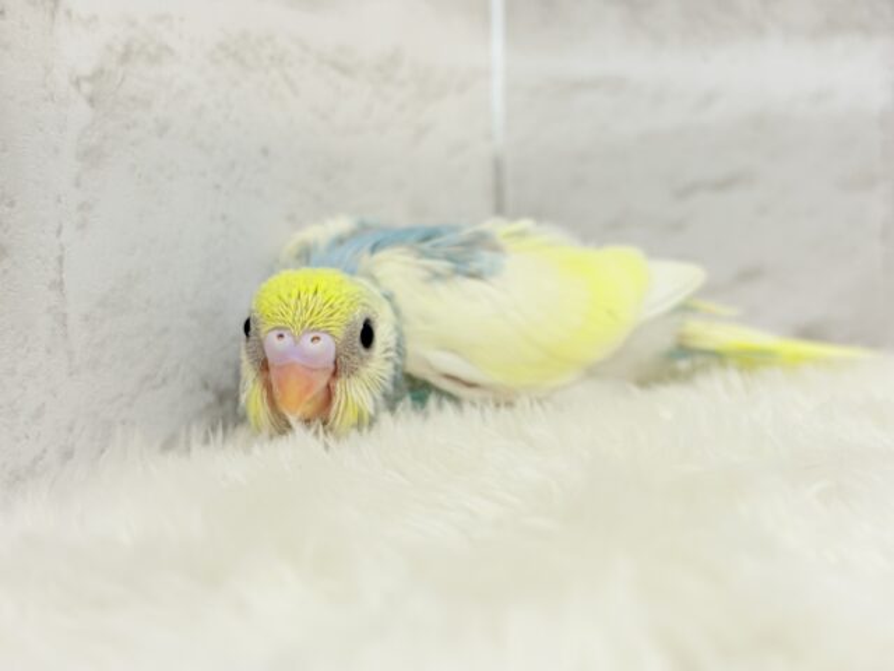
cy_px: 336
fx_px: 1343
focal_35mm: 52
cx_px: 447
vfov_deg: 28.0
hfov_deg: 36.8
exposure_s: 1/100
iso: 50
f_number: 1.6
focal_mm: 5.96
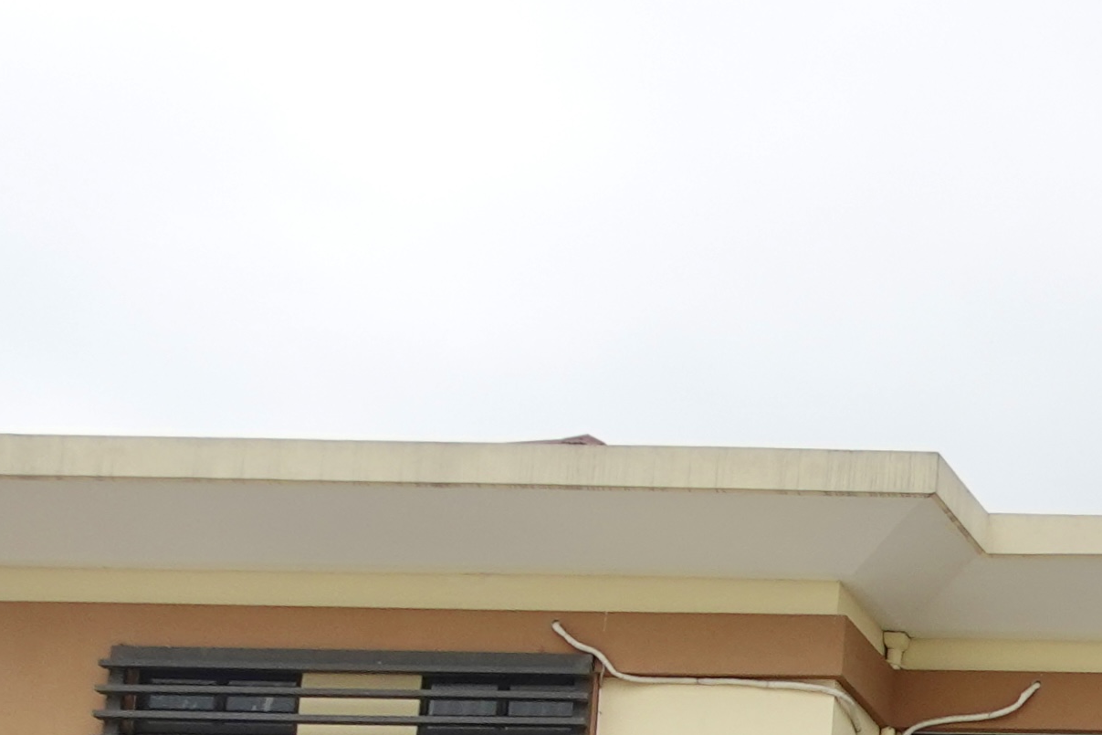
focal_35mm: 106
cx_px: 1859
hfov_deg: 16.7
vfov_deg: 11.9
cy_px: 1348
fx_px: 3245
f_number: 2.8
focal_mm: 9.4
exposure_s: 1/200
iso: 125
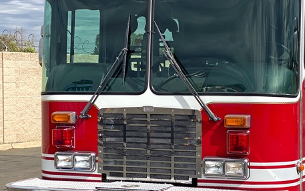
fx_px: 782
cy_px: 97
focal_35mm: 94
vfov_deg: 13.9
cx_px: 227
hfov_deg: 21.9
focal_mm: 6
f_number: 2
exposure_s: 1/2083
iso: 20
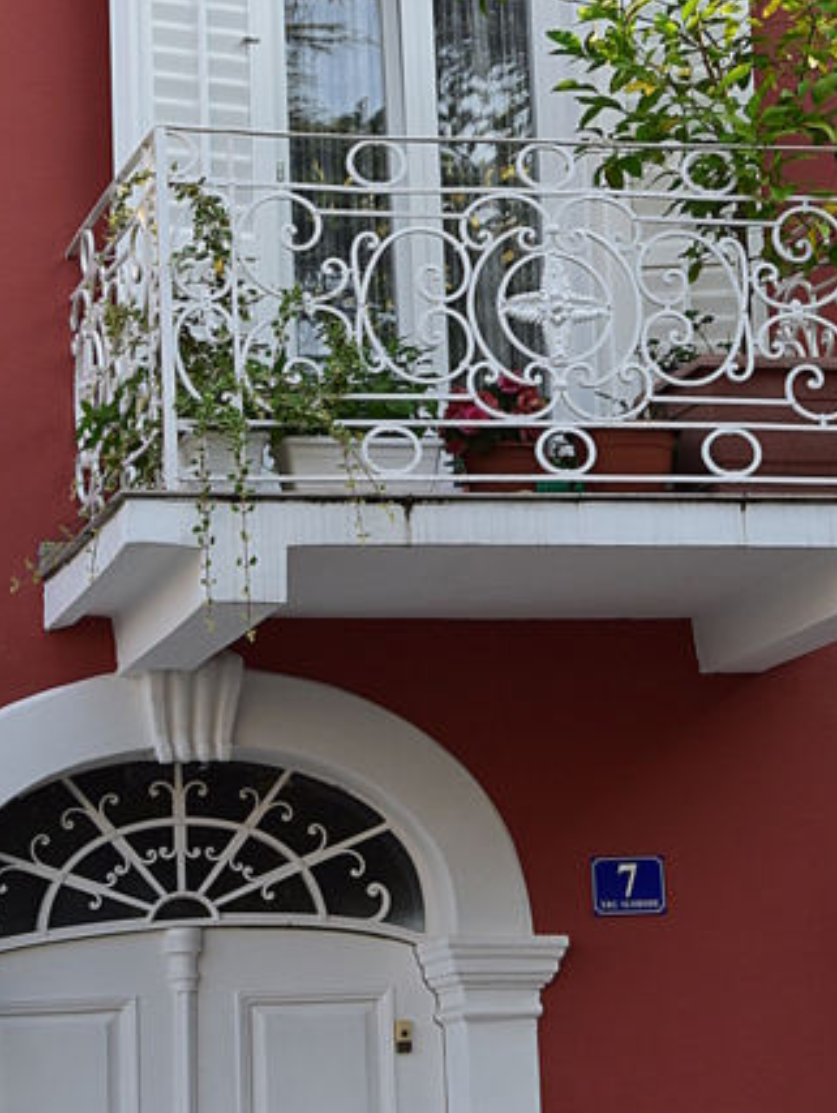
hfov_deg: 13.7
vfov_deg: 18.1
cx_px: 498
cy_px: 368
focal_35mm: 108
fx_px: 3477
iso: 400
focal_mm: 40
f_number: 9
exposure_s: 1/160
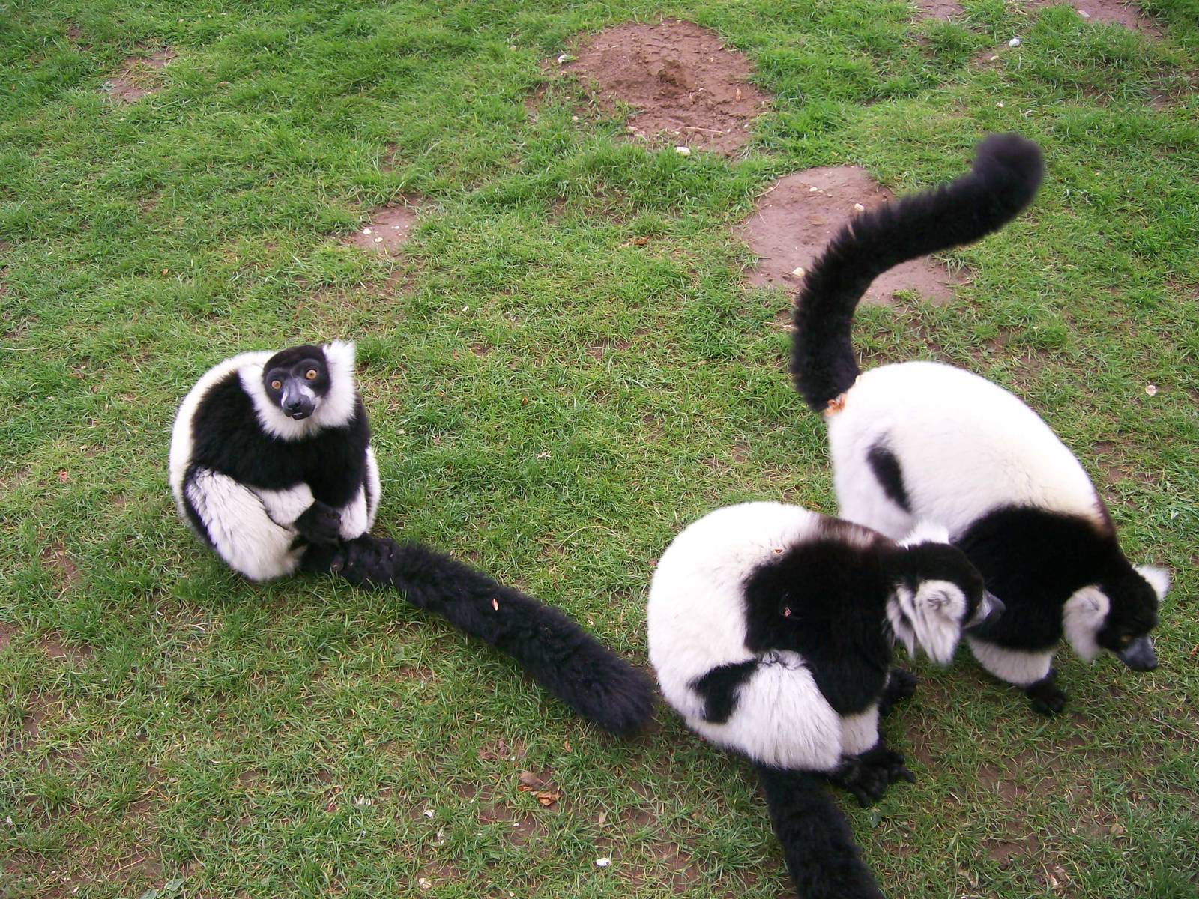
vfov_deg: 40.7
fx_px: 1212
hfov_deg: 52.6
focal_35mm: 35
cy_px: 450
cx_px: 600
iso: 80
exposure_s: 1/96.7
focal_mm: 5.8
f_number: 2.8
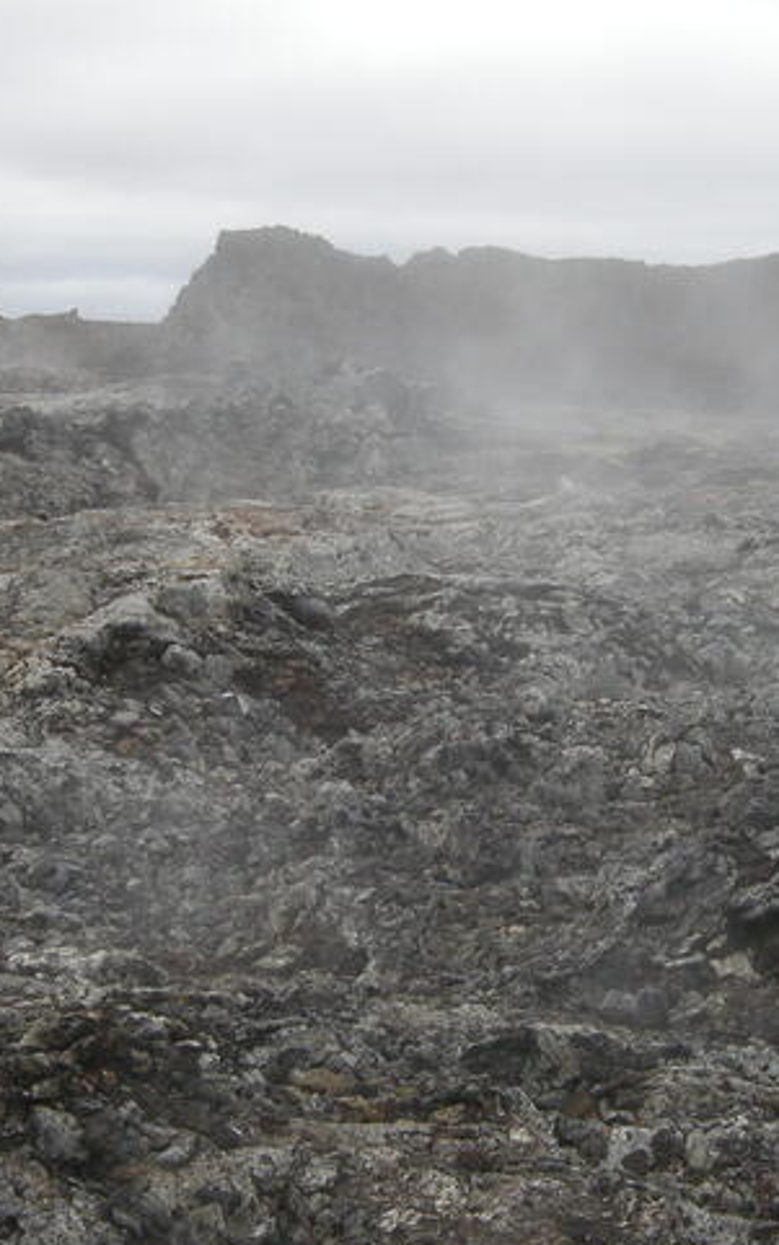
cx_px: 603
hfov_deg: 16.4
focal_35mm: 79
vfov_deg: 26.1
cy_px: 699
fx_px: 2681
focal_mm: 7.5
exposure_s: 1/170
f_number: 4.3
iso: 100
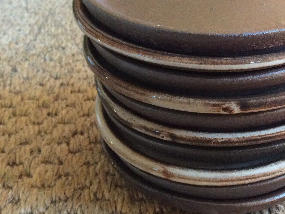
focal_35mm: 51
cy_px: 98
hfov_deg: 36.7
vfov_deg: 28.5
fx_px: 420
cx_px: 210
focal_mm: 3.3
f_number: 2.4
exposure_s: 1/17
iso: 400
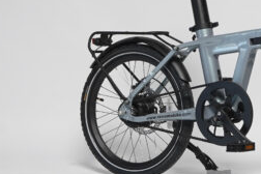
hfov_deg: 16.3
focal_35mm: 124
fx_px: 899
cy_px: 22
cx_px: 238
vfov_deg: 11.0
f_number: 7.1
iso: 1000
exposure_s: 1/125
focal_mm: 35
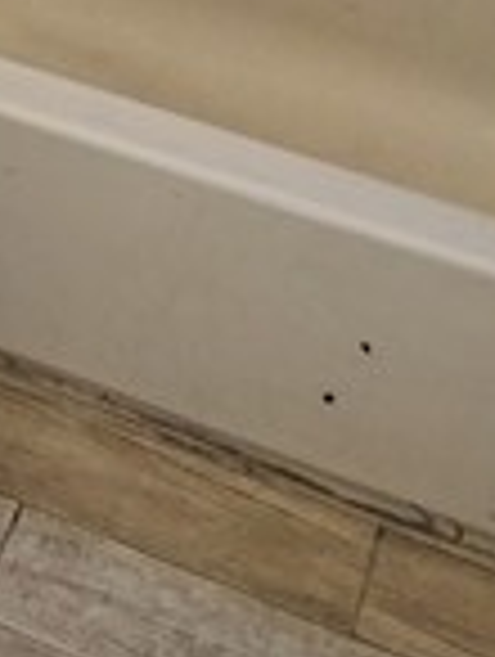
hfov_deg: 11.2
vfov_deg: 14.9
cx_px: -544
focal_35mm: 118
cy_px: -450
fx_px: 2243
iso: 66
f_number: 1.73
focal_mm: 4.38
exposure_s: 1/120
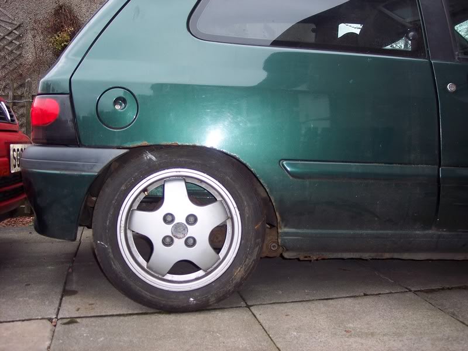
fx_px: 527
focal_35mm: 39
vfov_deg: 36.8
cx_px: 234
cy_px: 176
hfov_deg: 47.9
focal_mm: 8
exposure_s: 1/60
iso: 100
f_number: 2.8
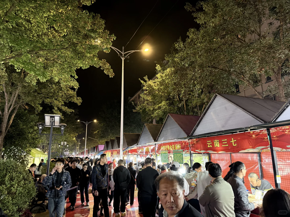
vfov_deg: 56.8
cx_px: 145
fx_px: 201
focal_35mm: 24
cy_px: 108
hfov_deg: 71.6
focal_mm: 6.76
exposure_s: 1/50
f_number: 1.78
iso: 500
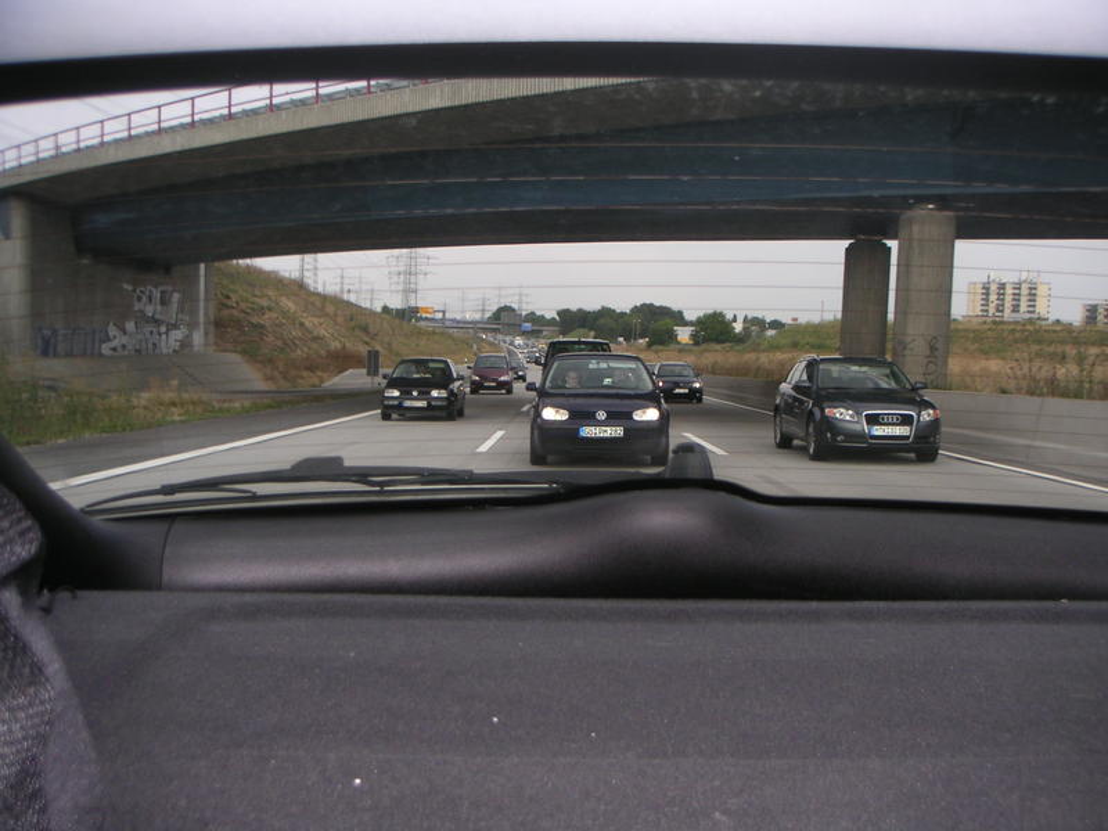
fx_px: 1216
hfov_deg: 49.0
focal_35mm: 38
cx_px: 554
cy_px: 416
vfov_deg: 37.7
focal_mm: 6
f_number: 2.8
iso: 50
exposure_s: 1/350
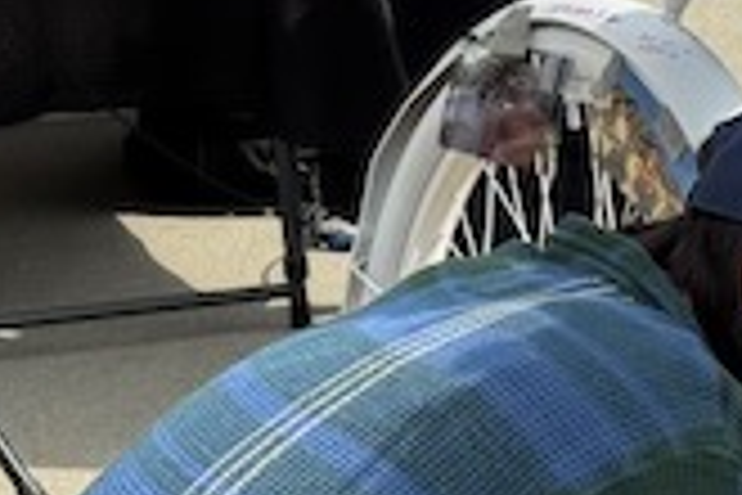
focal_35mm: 194
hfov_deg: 10.2
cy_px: 378
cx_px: 1201
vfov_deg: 7.1
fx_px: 3998
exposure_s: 1/4608
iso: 64
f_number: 1.78
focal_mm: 6.76
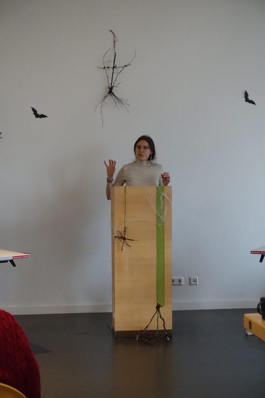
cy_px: 199
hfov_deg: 19.5
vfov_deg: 28.8
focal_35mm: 70
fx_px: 773
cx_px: 132
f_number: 4
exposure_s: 1/80
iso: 1600
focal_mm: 25.7
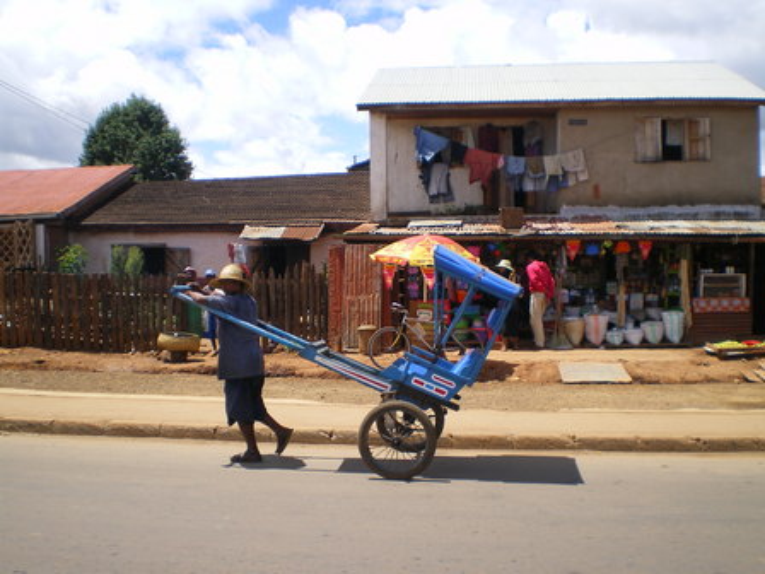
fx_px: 840
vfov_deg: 37.7
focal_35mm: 38
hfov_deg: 49.0
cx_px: 382
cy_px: 287
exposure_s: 1/250
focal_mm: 6.3
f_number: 4.6
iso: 64
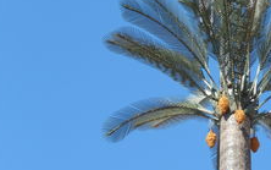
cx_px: 227
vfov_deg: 8.1
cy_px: 78
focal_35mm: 162
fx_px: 1197
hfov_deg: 12.8
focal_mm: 15.2
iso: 125
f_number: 5.1
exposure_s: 1/320
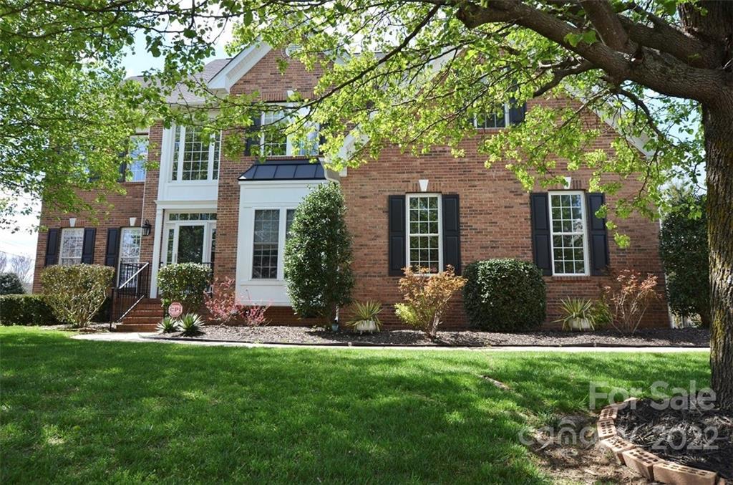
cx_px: 366
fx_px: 487
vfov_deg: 52.9
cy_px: 242
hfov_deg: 73.9
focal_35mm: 24
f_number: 7.1
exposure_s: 1/200
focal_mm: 16
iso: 200
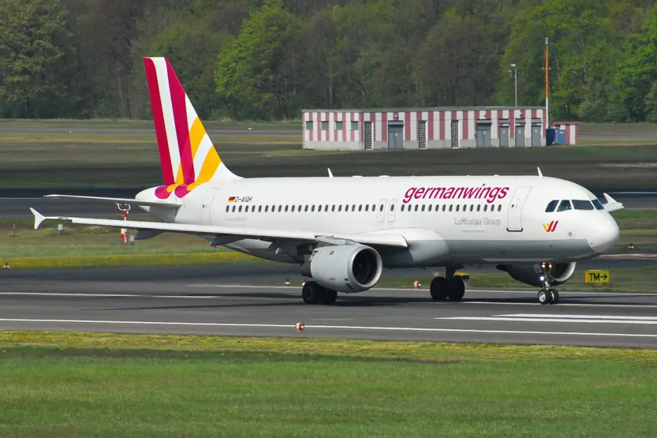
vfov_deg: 3.1
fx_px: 8213
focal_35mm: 450
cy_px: 219
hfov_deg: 4.6
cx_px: 328
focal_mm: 300
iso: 200
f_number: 8
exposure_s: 1/750
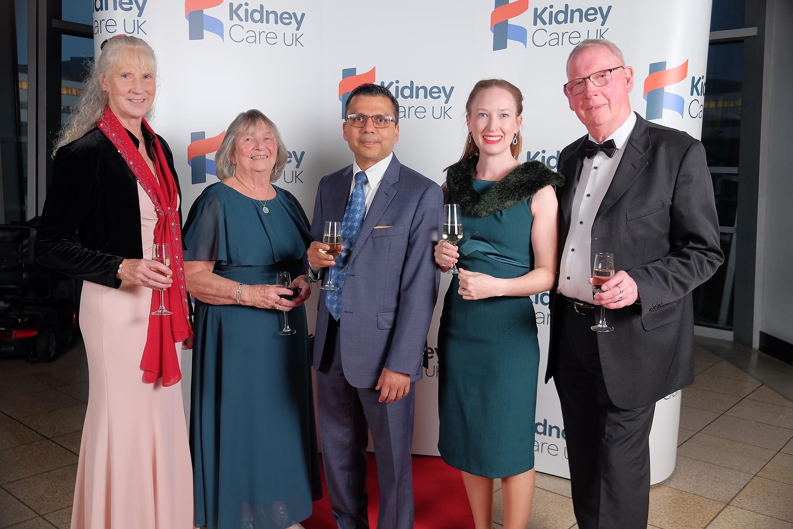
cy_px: 264
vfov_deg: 40.0
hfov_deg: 57.2
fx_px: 727
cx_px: 396
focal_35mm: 33
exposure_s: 1/180
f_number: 3.6
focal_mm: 22.3
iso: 400
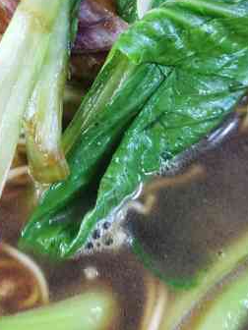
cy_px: 52
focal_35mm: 75
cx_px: 47
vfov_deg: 25.4
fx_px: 716
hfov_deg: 19.4
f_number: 1.8
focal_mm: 5.58
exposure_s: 1/33.3
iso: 320
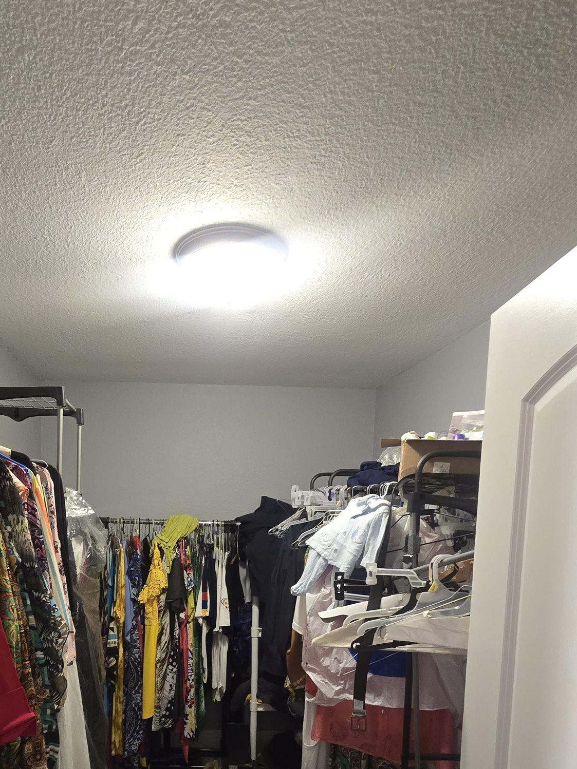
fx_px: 445
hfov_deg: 64.5
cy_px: 531
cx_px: 198
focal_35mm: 20
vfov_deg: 78.2
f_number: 2.2
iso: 500
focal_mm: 2.2
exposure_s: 1/60
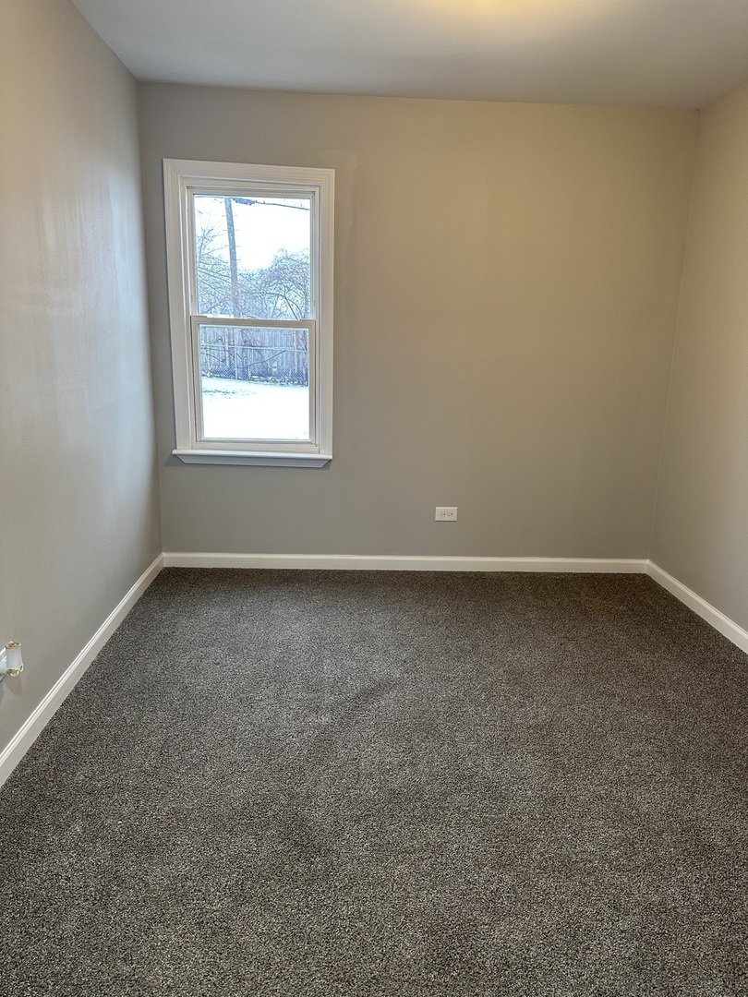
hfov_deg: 56.8
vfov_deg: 71.6
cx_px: 374
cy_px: 498
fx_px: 691
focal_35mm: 24
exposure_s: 1/60
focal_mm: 6.86
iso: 125
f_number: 1.78
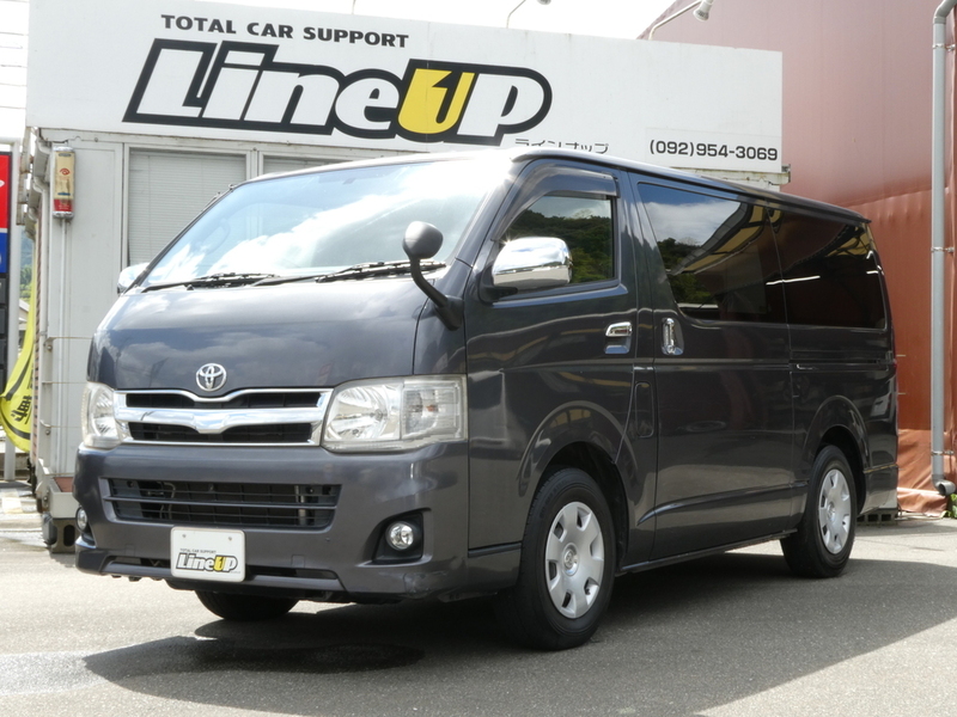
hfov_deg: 35.5
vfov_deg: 27.0
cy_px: 358
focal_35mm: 54
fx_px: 1493
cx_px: 478
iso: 80
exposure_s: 1/80
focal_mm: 9.6
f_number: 8
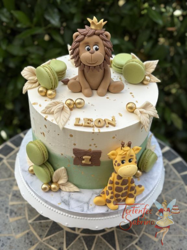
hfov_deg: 30.3
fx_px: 346
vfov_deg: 39.7
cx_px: 94
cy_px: 125
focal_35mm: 48
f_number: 1.78
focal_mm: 6.76
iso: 64
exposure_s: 1/2762
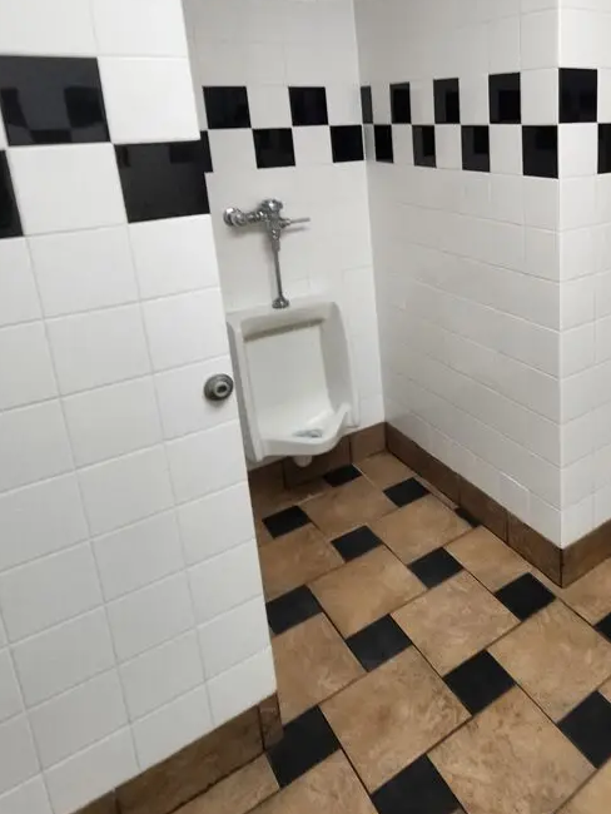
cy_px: 262
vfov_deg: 69.2
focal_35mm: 24
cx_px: 495
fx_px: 564
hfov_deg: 52.9
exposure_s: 1/60
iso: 160
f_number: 2.2
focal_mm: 2.2
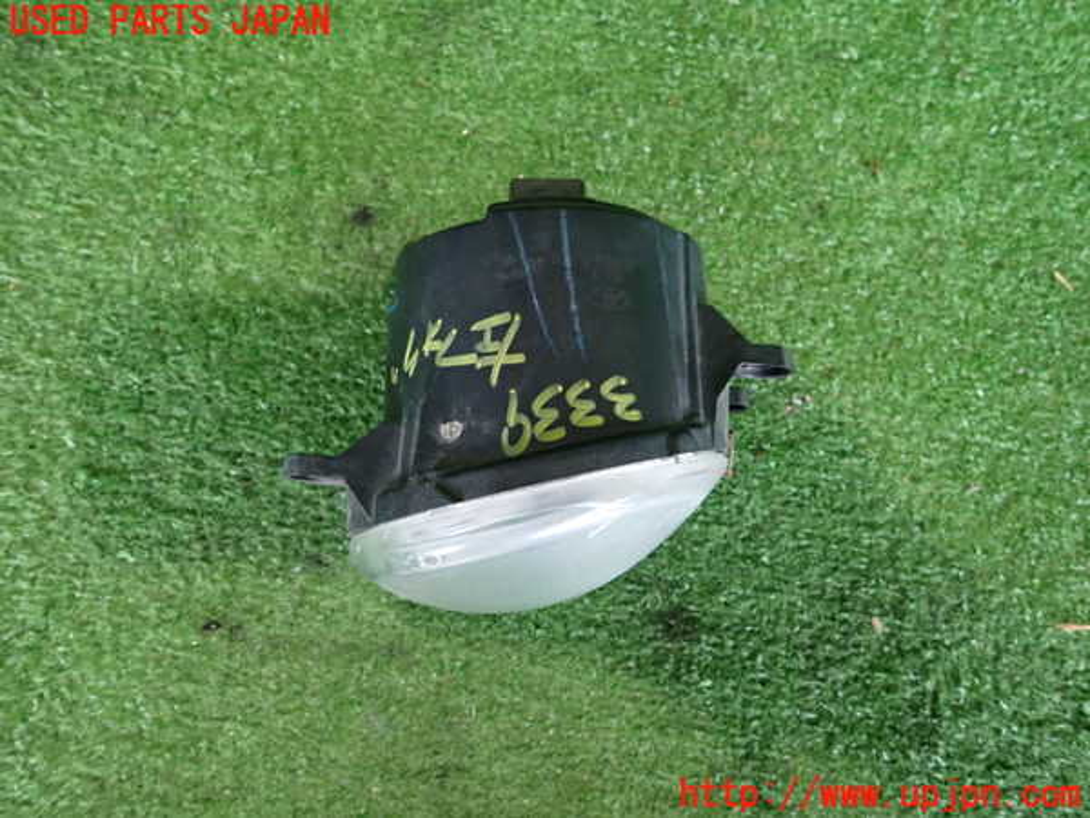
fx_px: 787
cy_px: 409
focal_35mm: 25
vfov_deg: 54.9
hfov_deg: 69.4
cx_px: 545
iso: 640
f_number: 2
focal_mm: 4.5
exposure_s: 1/40
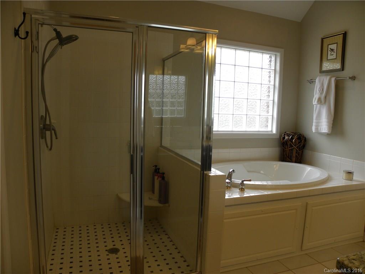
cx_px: 182
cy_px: 137
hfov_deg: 67.3
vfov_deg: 53.1
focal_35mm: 26
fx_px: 274
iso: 77
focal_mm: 4.6
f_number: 2.8
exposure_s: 1/67.6
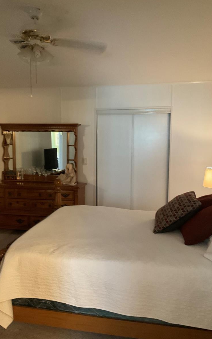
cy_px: 168
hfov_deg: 40.6
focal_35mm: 31
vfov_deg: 61.2
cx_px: 98
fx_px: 287
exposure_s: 1/40
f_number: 1.8
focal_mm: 3
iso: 250
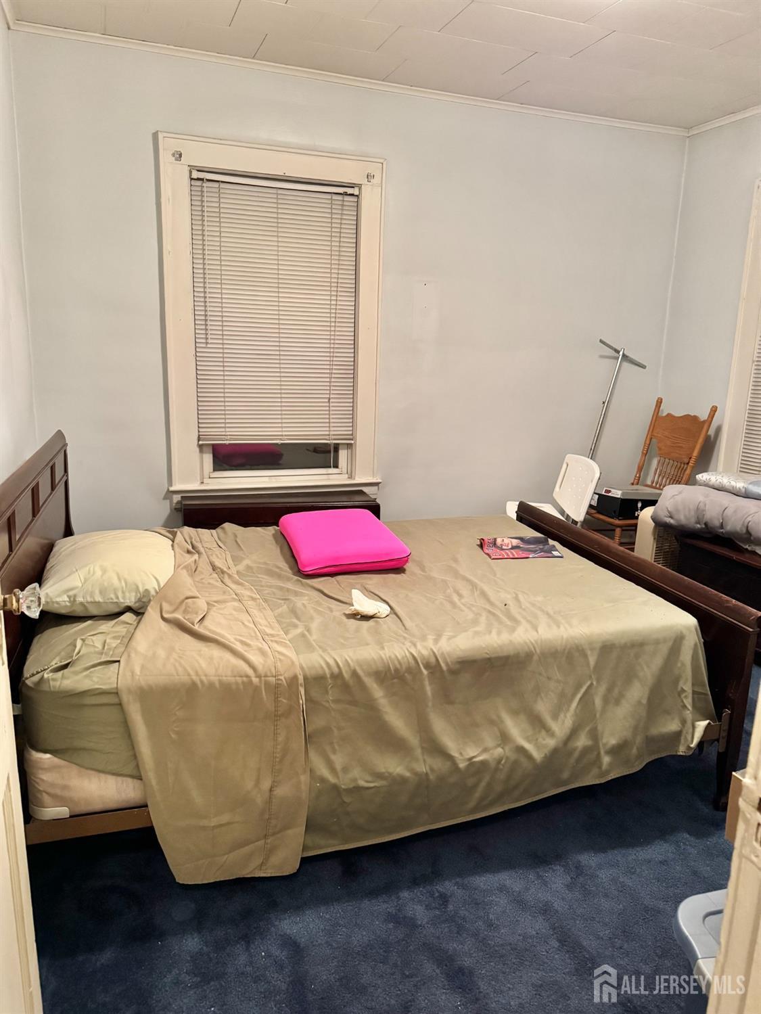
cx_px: 380
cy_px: 507
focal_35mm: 24
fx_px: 703
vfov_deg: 71.6
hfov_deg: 56.8
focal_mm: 6.76
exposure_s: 1/40
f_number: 1.78
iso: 1000
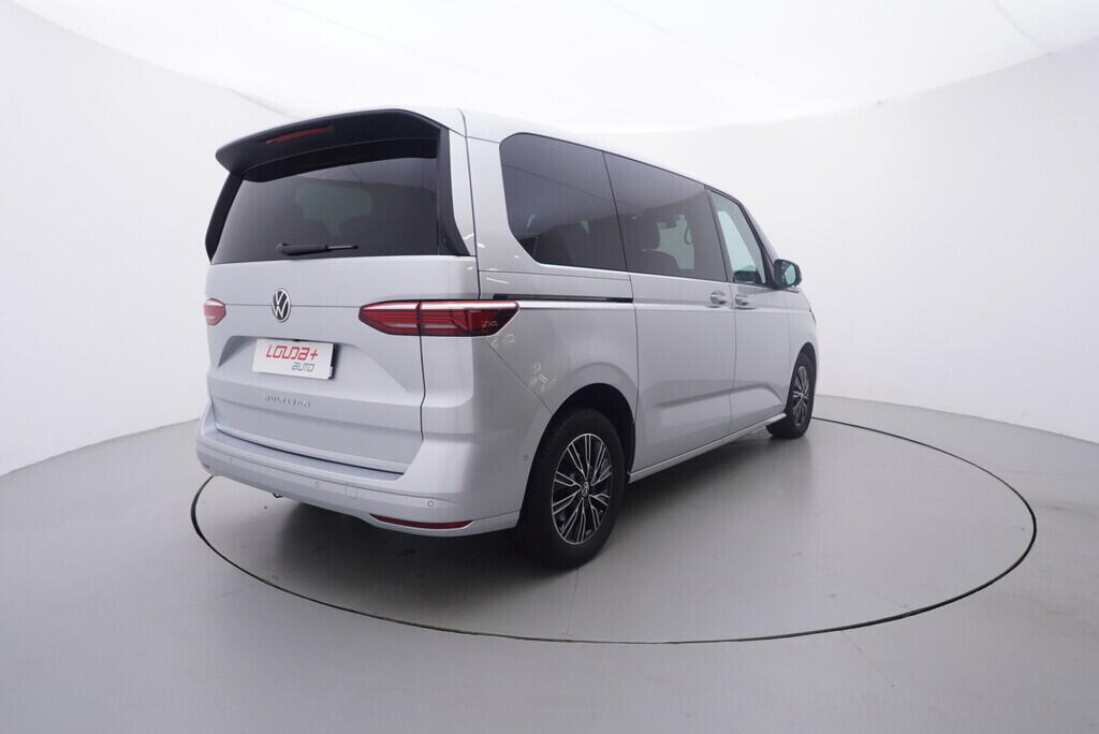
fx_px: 687
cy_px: 367
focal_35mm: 22
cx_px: 550
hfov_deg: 77.3
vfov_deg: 56.2
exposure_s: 1/80
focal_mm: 15
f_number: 5
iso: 200
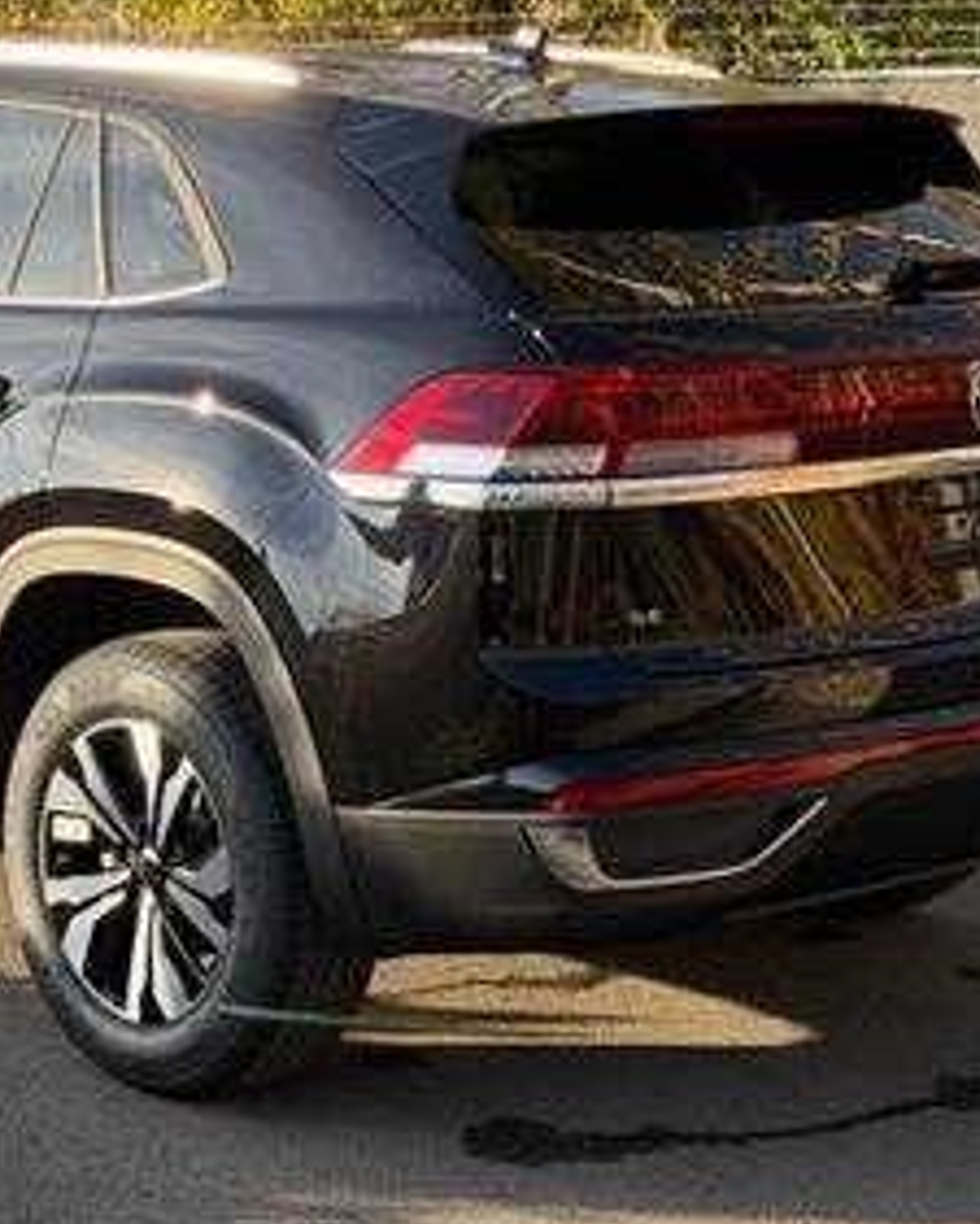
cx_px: 218
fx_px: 3044
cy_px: 527
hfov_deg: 18.2
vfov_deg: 22.7
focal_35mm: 84
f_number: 1.78
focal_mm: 6.76
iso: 64
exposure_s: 1/1000
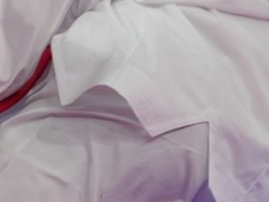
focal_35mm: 1050
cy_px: -142
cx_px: -211
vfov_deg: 1.4
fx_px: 8163
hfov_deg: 1.9
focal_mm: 178
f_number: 2.8
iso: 500
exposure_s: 1/1000
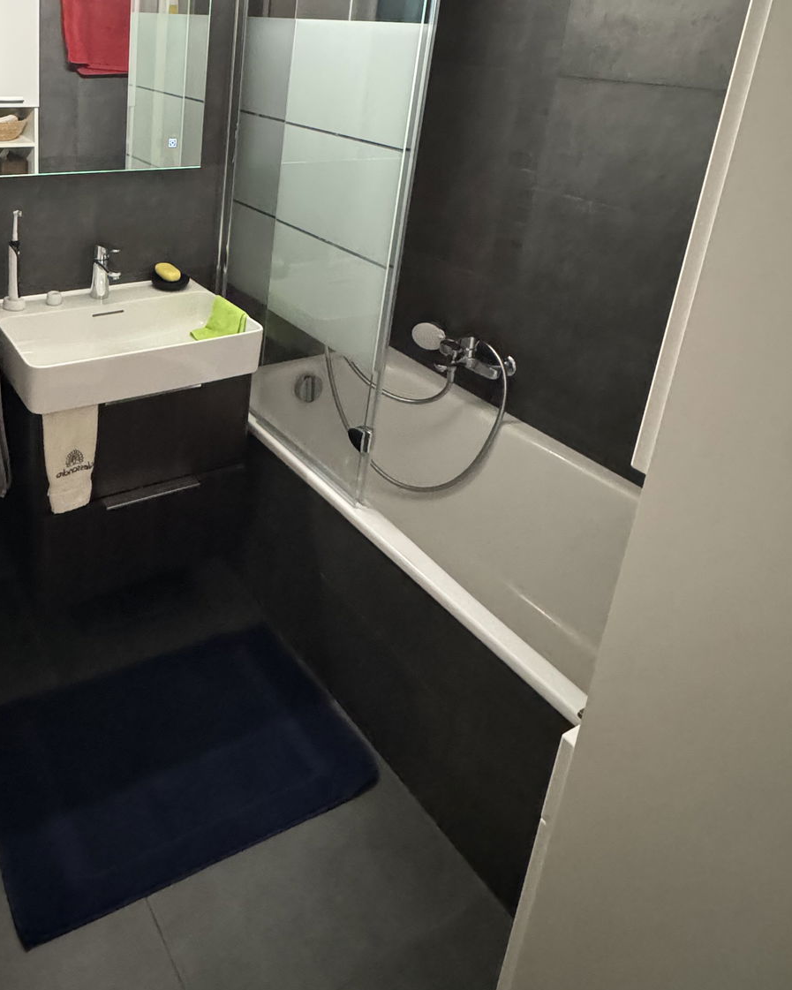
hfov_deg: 51.7
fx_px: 762
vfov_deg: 62.3
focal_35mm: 26
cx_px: 164
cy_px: 249
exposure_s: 1/50
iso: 1250
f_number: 2.2
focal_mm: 2.22
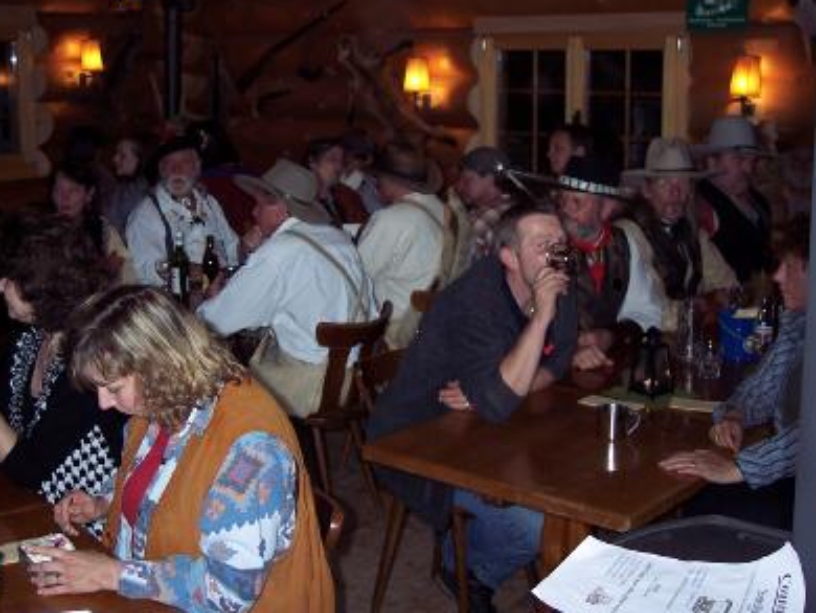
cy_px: 235
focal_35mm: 50
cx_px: 364
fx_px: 1179
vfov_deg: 29.0
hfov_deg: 38.1
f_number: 2.8
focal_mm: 8
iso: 100
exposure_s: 1/60
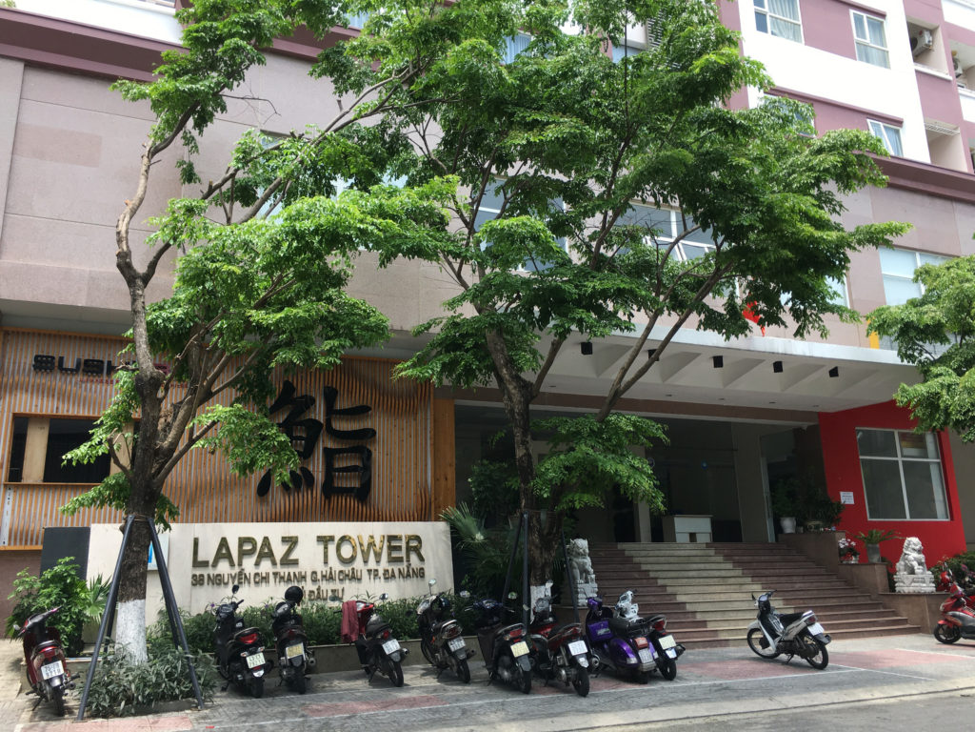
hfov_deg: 61.7
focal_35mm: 29
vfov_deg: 48.2
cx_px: 488
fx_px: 817
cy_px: 366
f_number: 2.2
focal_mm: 4.15
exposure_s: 1/472
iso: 25
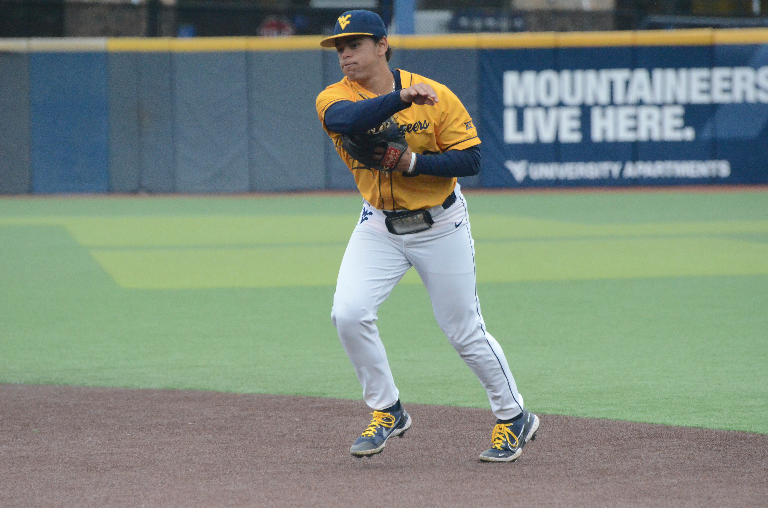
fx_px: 7025
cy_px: 254
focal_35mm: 330
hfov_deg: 6.3
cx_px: 384
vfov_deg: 4.1
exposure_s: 1/8000
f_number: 5.3
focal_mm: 220
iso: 5600
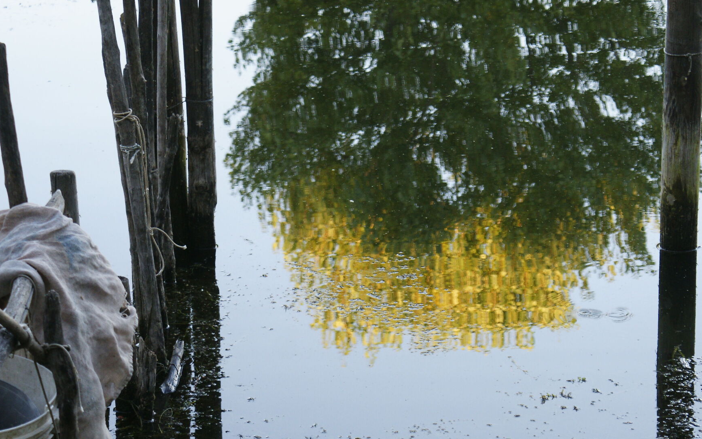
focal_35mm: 148
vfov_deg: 8.9
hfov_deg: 14.1
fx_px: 2832
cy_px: 249
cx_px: 443
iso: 500
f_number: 5.6
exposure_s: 1/125
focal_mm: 70
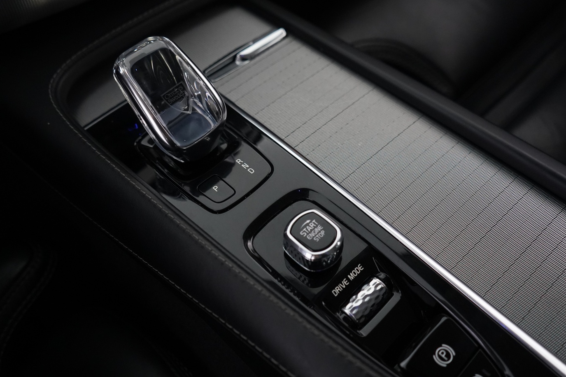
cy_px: 166
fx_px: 519
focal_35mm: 33
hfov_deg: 57.1
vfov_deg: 39.9
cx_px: 256
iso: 4000
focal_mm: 28
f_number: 4
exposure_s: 1/60
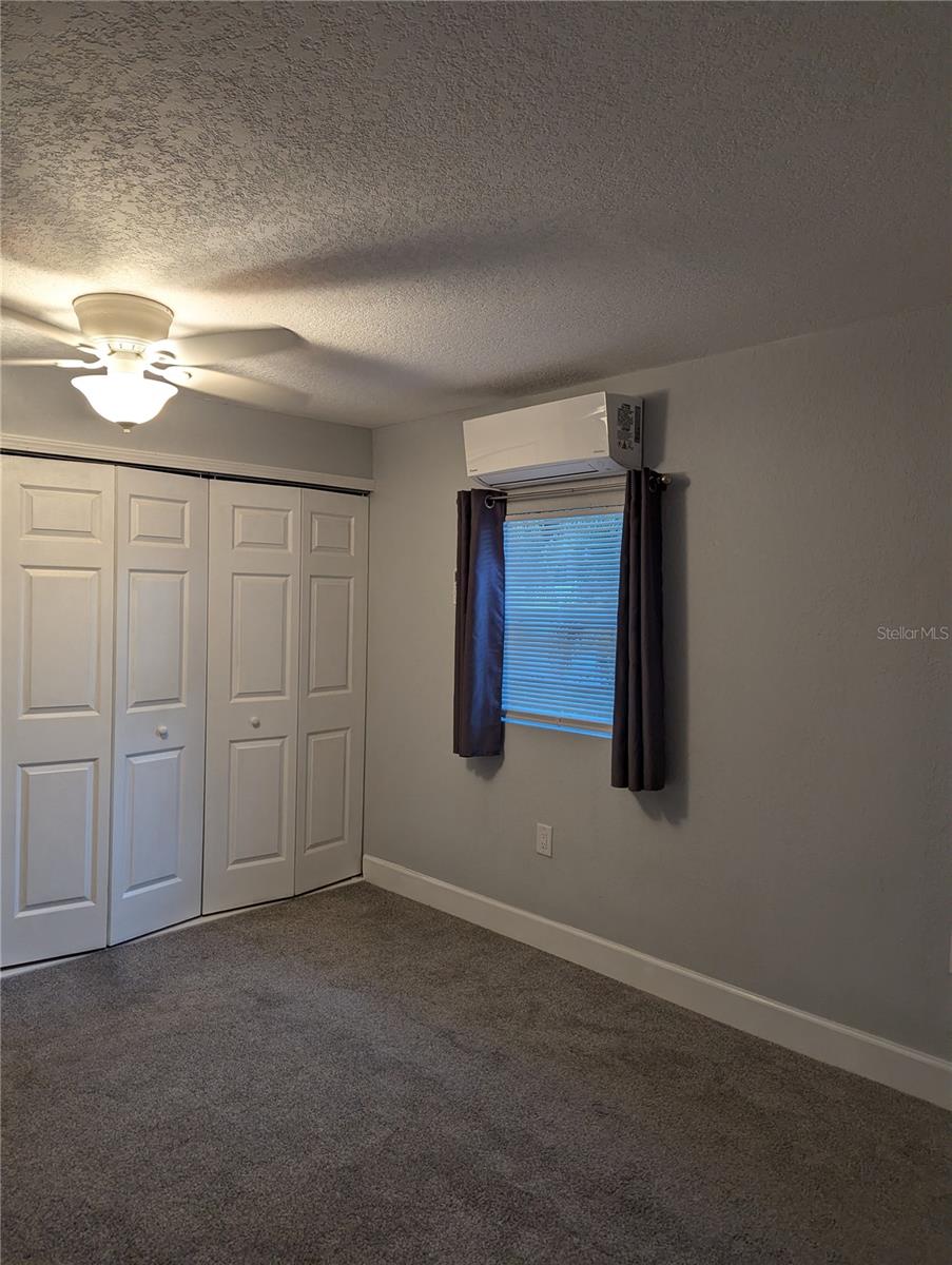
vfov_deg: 71.5
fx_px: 878
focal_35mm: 24
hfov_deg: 56.9
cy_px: 632
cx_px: 476
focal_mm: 6.81
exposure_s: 1/120
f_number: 1.85
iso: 206
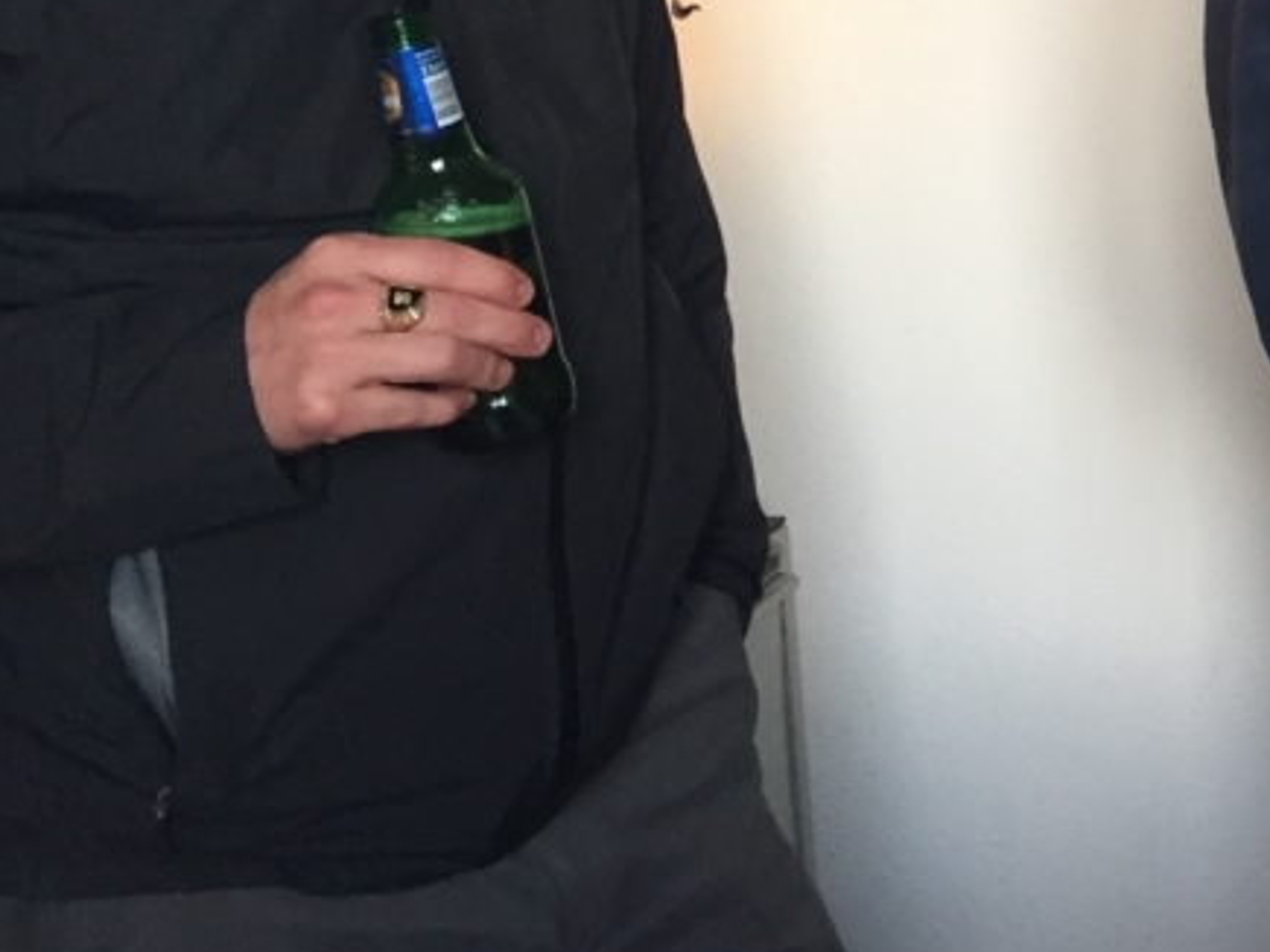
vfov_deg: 19.0
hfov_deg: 22.8
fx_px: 2788
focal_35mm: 76
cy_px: 69
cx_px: 1658
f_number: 2.2
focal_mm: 4.15
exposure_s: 1/33
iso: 64
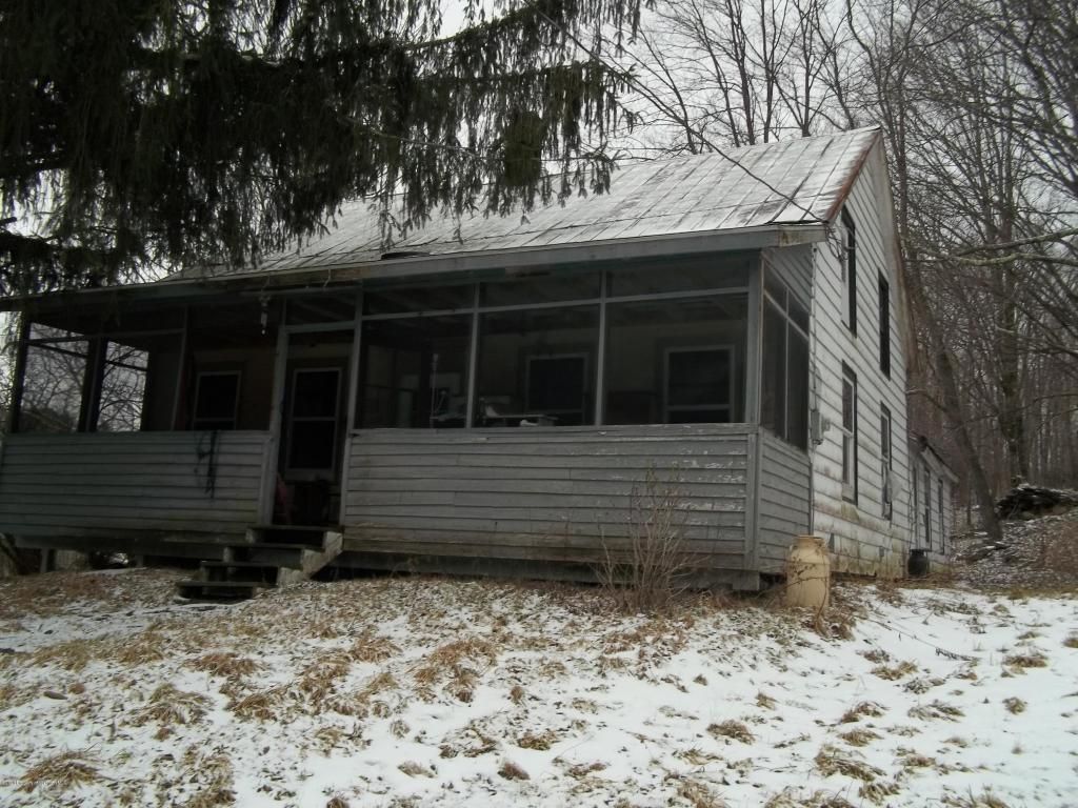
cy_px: 404
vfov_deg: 44.2
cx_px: 539
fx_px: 997
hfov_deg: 56.8
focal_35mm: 32
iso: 80
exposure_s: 1/100
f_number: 8.8
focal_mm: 5.7
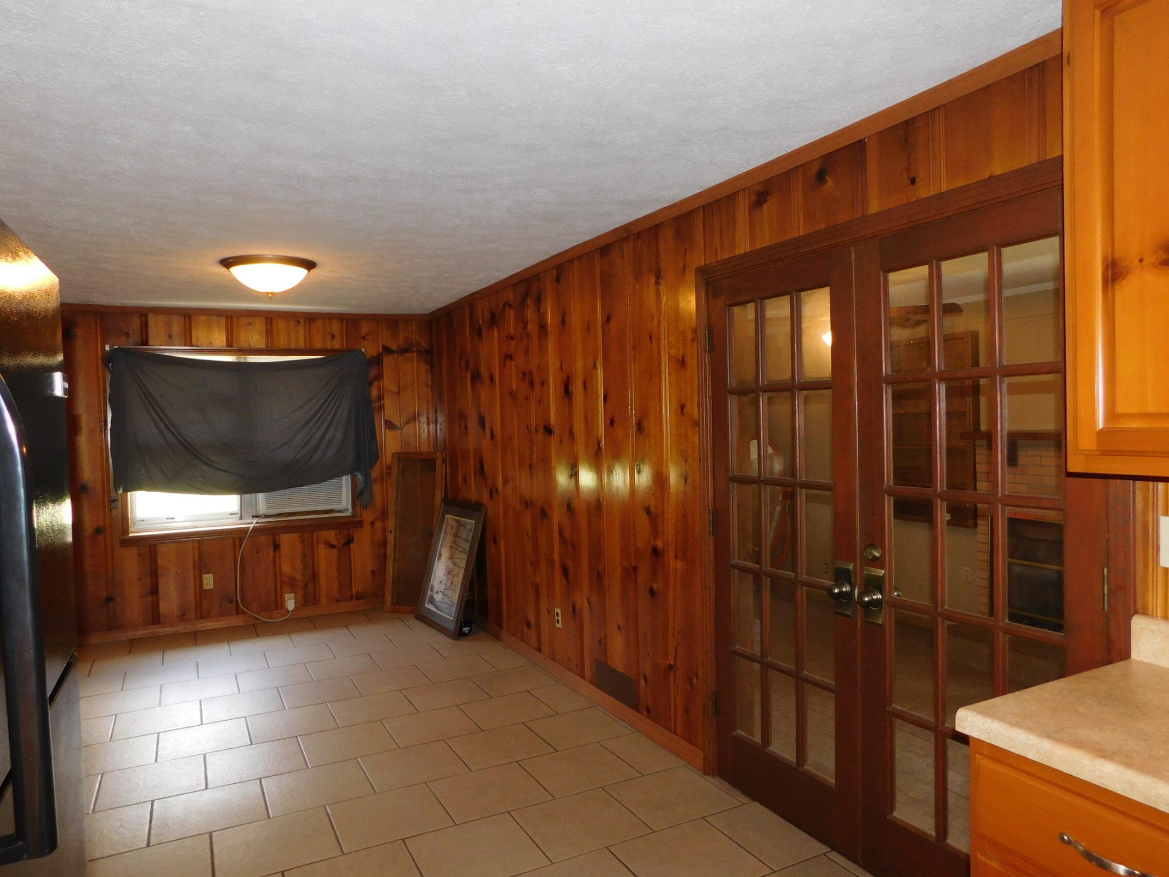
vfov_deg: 58.9
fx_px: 777
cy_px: 438
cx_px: 584
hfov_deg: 73.9
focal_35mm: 23
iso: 200
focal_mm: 4
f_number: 3
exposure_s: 1/30
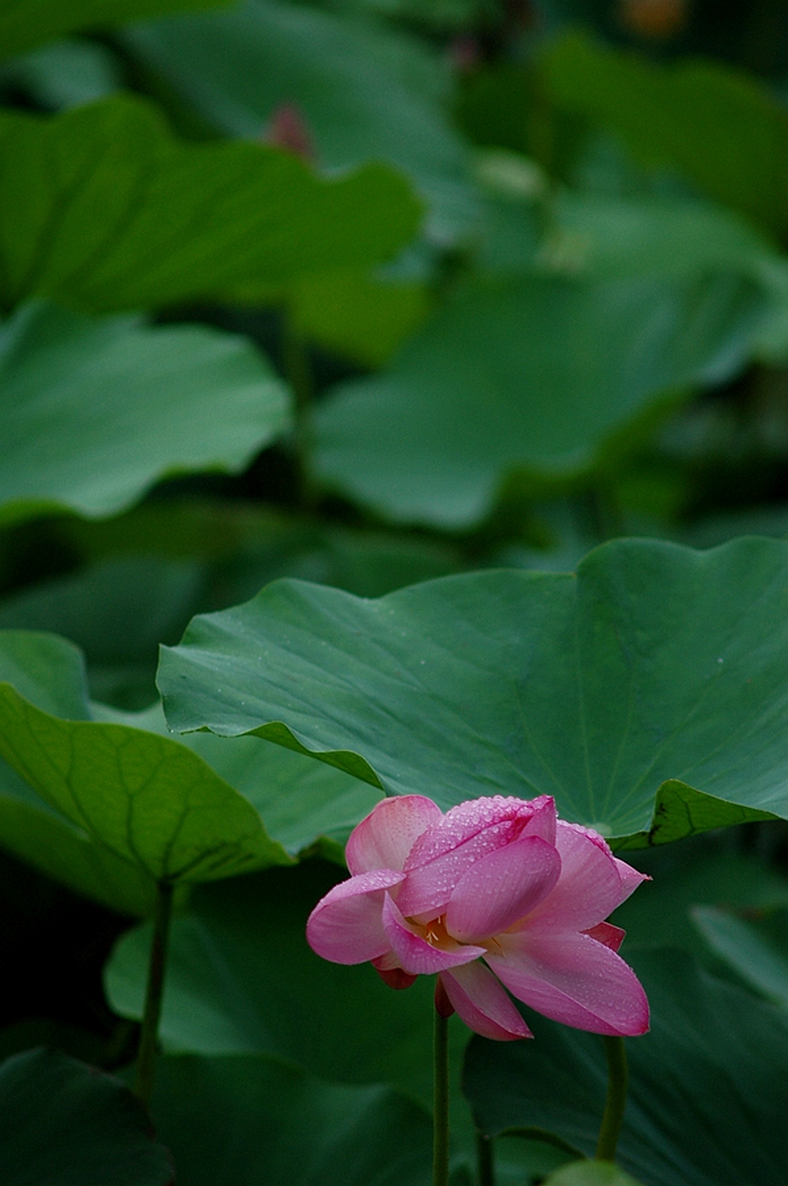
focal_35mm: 315
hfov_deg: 4.4
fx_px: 10366
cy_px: 593
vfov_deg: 6.5
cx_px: 394
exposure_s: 1/200
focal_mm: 210
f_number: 4.5
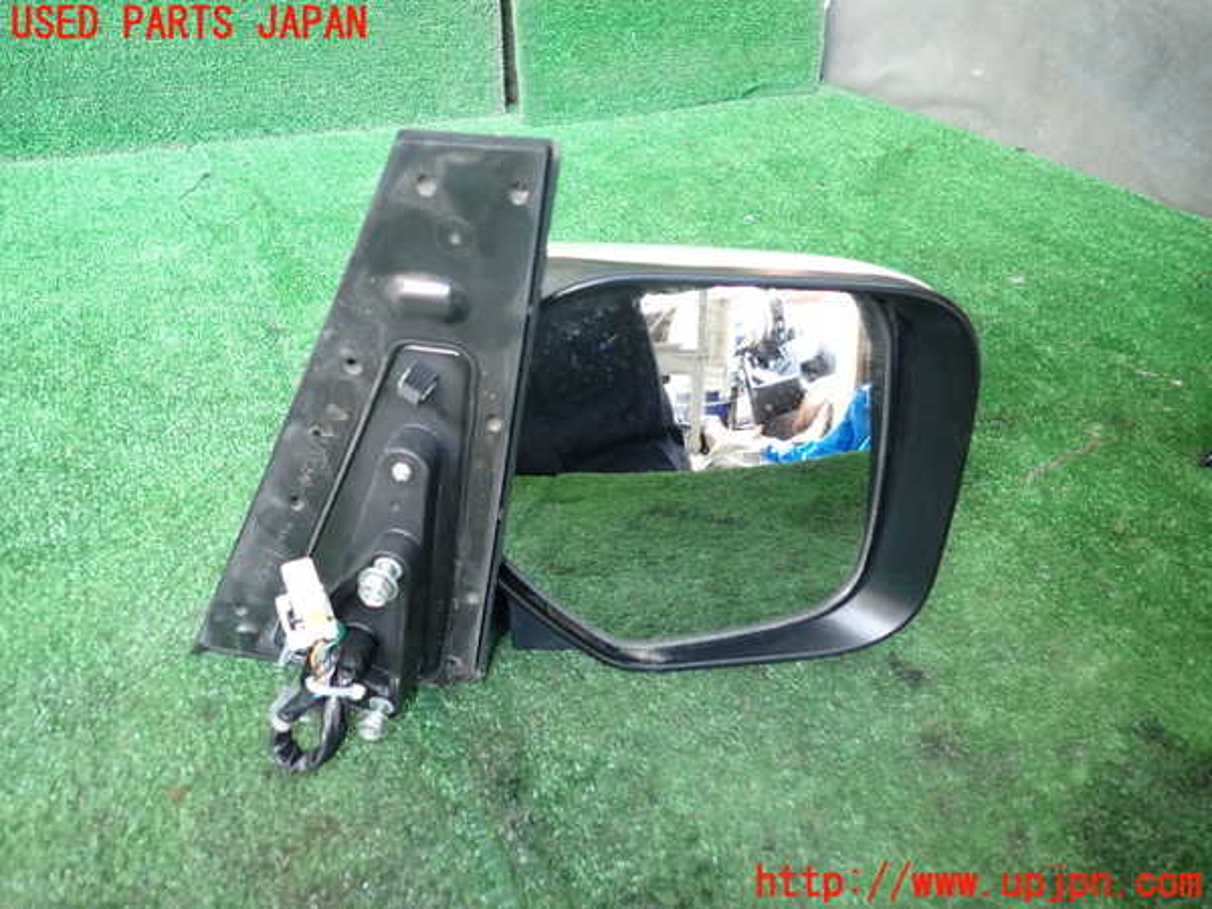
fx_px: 875
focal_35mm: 25
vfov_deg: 54.9
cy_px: 454
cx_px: 606
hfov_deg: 69.4
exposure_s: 1/40
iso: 200
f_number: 2
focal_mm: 4.5
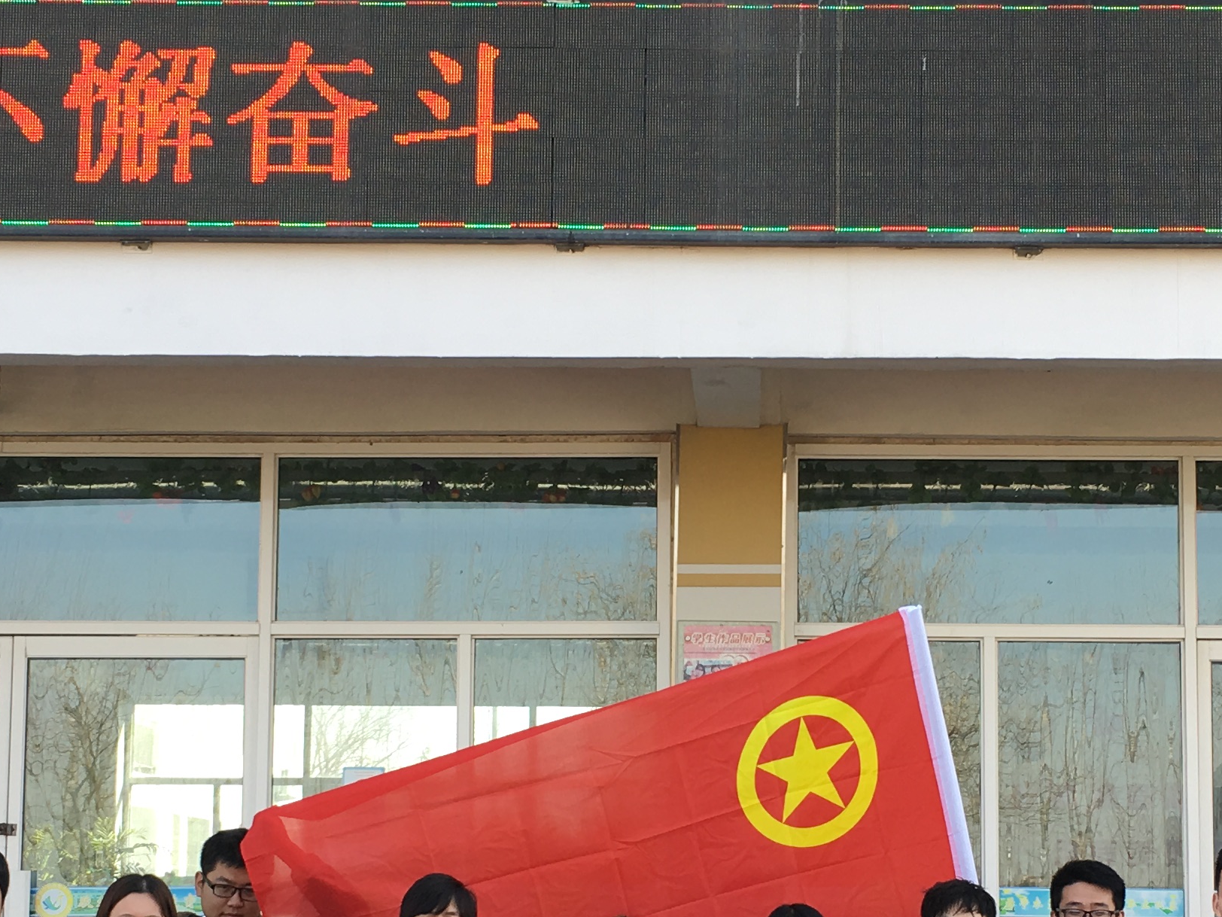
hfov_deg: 27.0
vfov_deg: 20.4
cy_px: 628
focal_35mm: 72
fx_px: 2542
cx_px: 749
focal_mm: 4.15
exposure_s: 1/257
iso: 25
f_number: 2.2
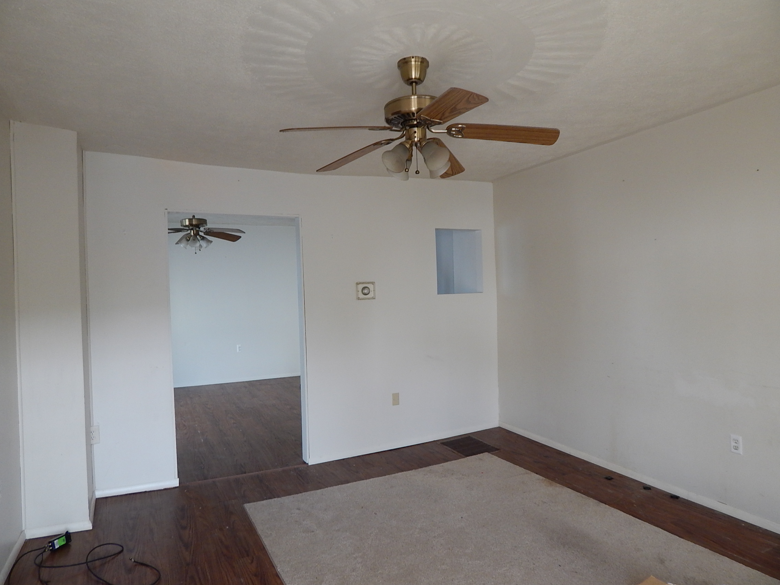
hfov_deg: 73.9
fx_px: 518
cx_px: 390
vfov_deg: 58.9
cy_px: 292
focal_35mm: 23
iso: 180
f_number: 3
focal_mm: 4
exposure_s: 1/30
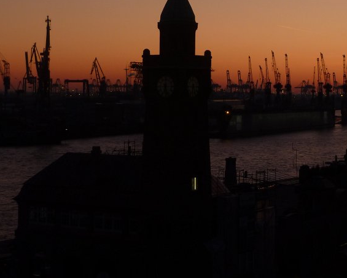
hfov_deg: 20.5
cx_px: 292
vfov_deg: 16.7
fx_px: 945
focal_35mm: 92
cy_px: 97
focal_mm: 8.5
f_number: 3.8
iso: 80
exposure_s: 1/60
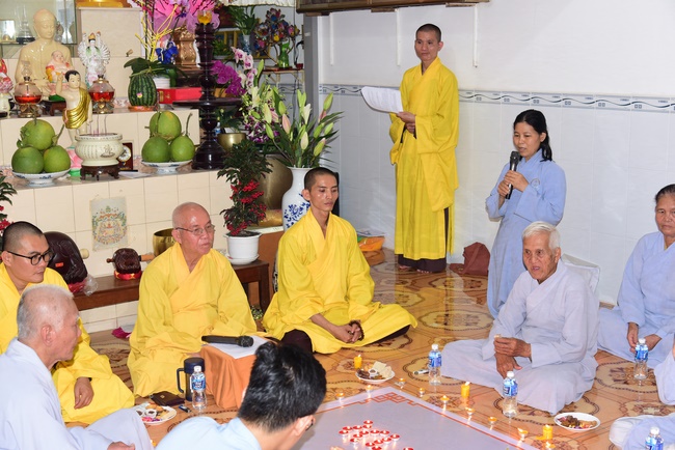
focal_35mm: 50
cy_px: 225
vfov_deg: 27.0
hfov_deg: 39.6
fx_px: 938
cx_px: 338
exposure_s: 1/80
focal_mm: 50
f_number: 5
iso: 1000
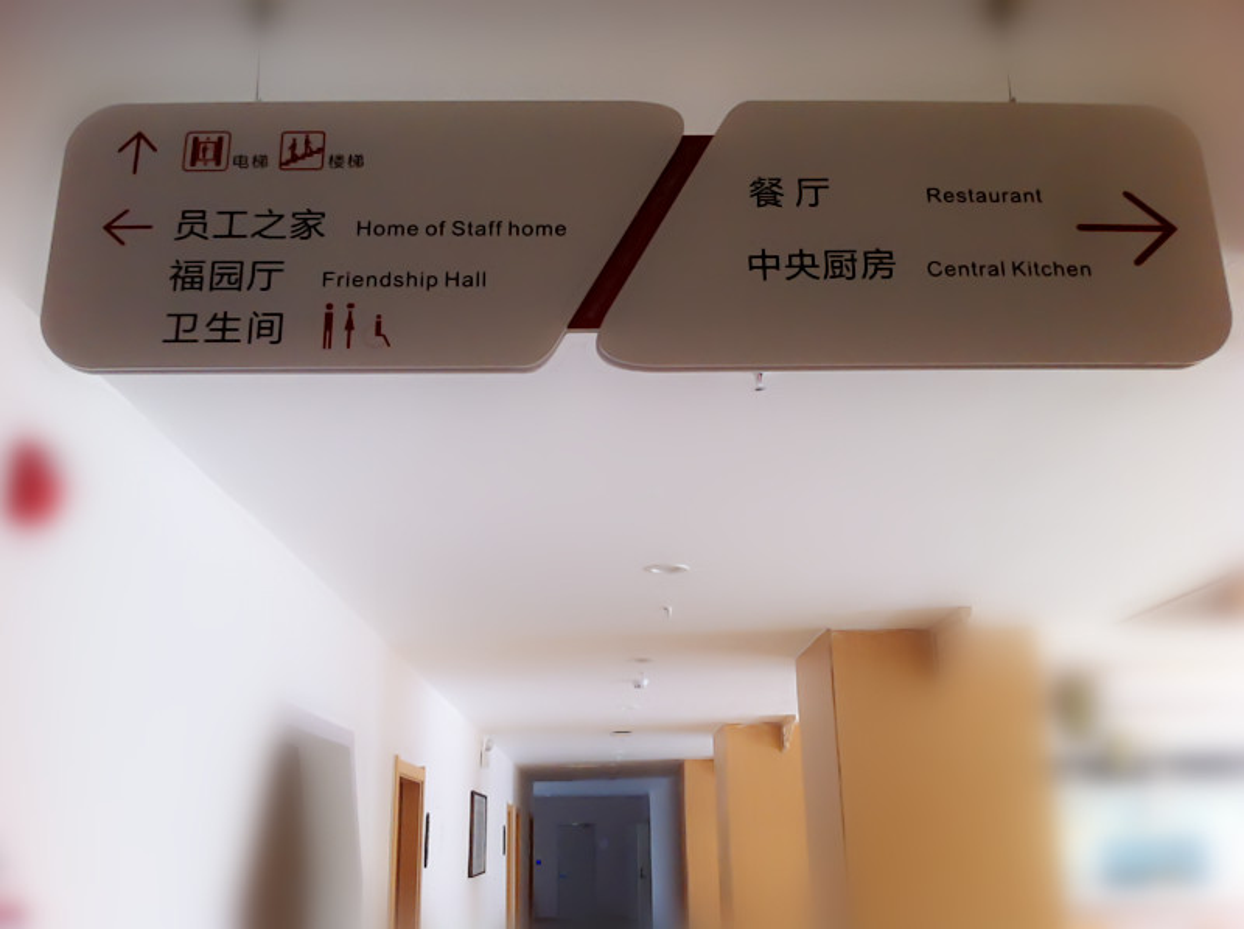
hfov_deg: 52.7
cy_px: 464
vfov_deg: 40.6
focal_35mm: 35
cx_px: 622
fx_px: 1256
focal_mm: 3.85
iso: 100
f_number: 2.8
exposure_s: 1/15
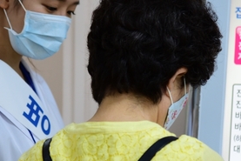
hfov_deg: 7.4
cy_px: 83
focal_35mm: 277
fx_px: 1855
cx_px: 92
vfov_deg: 5.0
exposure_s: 1/125
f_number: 4
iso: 1250
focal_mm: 120
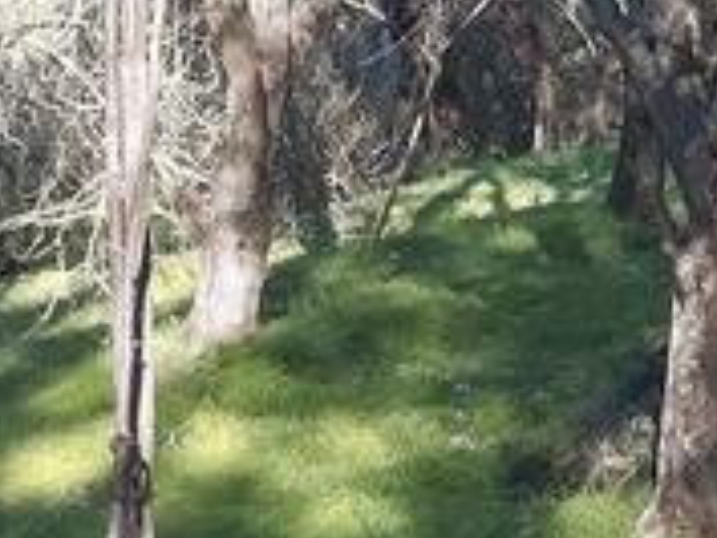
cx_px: 547
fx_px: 3109
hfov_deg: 13.1
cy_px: 61
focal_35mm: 150
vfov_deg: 9.9
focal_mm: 3.92
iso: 80
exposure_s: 1/277
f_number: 1.7
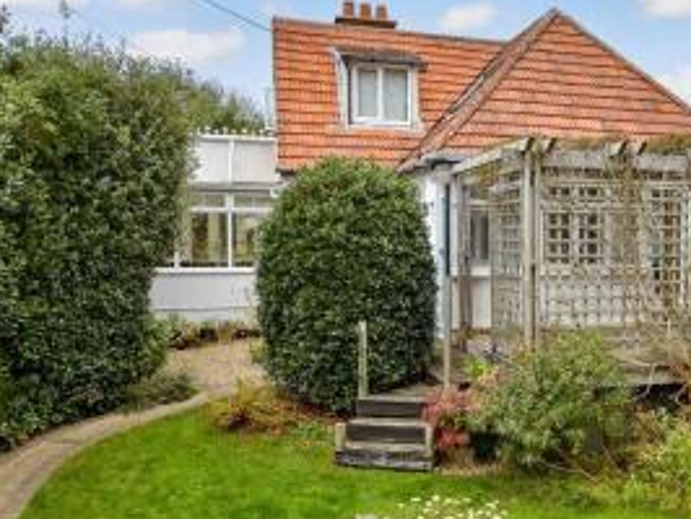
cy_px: 276
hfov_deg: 48.4
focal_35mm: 36
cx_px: 555
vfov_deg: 39.7
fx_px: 719
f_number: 3.5
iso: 160
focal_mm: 14
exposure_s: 1/500
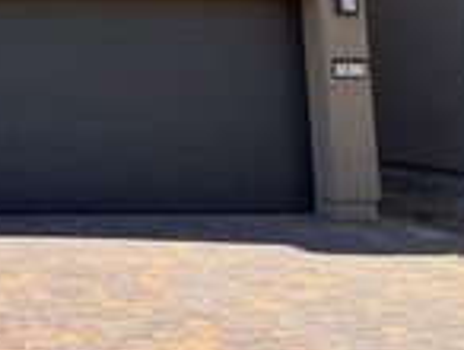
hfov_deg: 22.2
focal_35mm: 82
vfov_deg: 16.7
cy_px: -148
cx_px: -70
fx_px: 1101
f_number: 1.78
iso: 80
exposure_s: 1/2611
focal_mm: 6.76
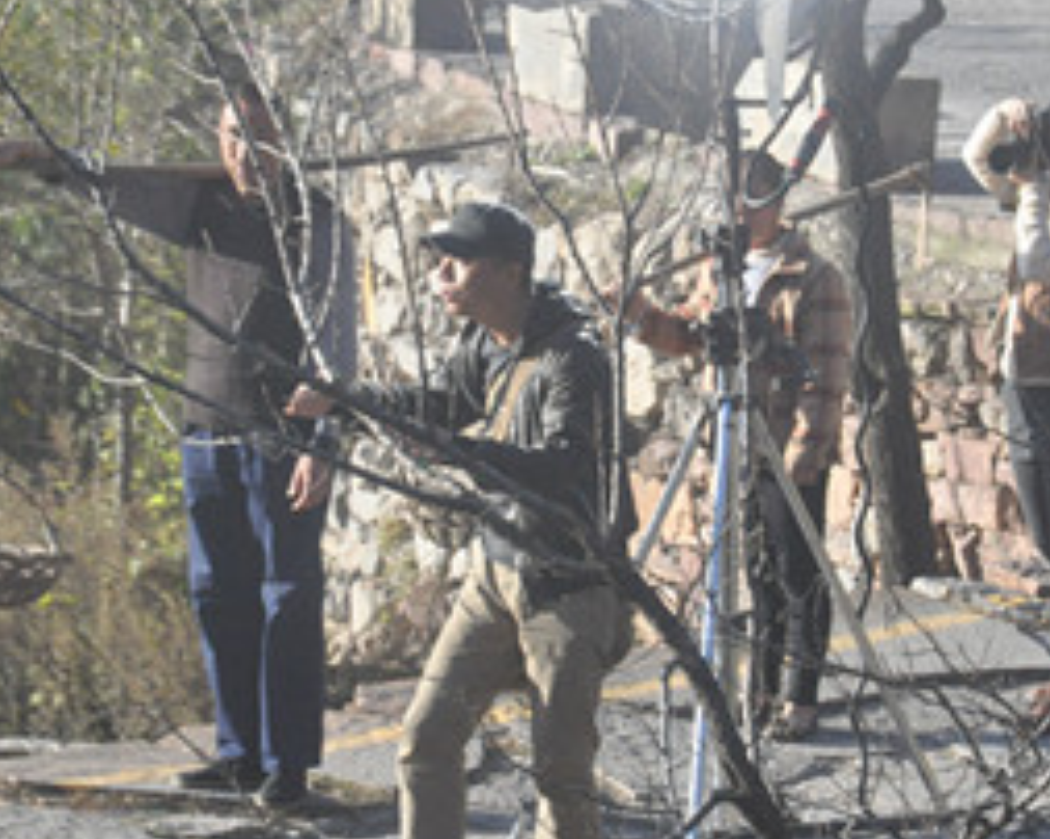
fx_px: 8632
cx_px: 593
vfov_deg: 5.6
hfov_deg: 7.0
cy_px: 380
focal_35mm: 278
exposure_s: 1/640
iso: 1250
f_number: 13
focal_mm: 100
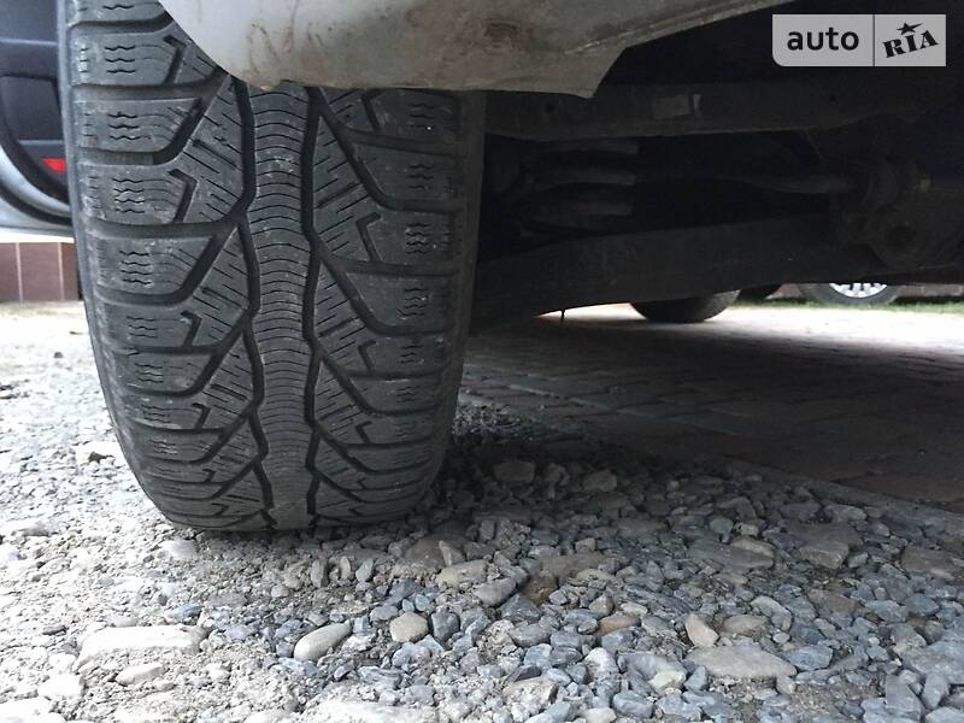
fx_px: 808
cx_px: 482
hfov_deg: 61.7
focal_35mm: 29
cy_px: 362
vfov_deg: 48.2
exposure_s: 1/20
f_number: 2.2
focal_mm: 4.2
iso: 250
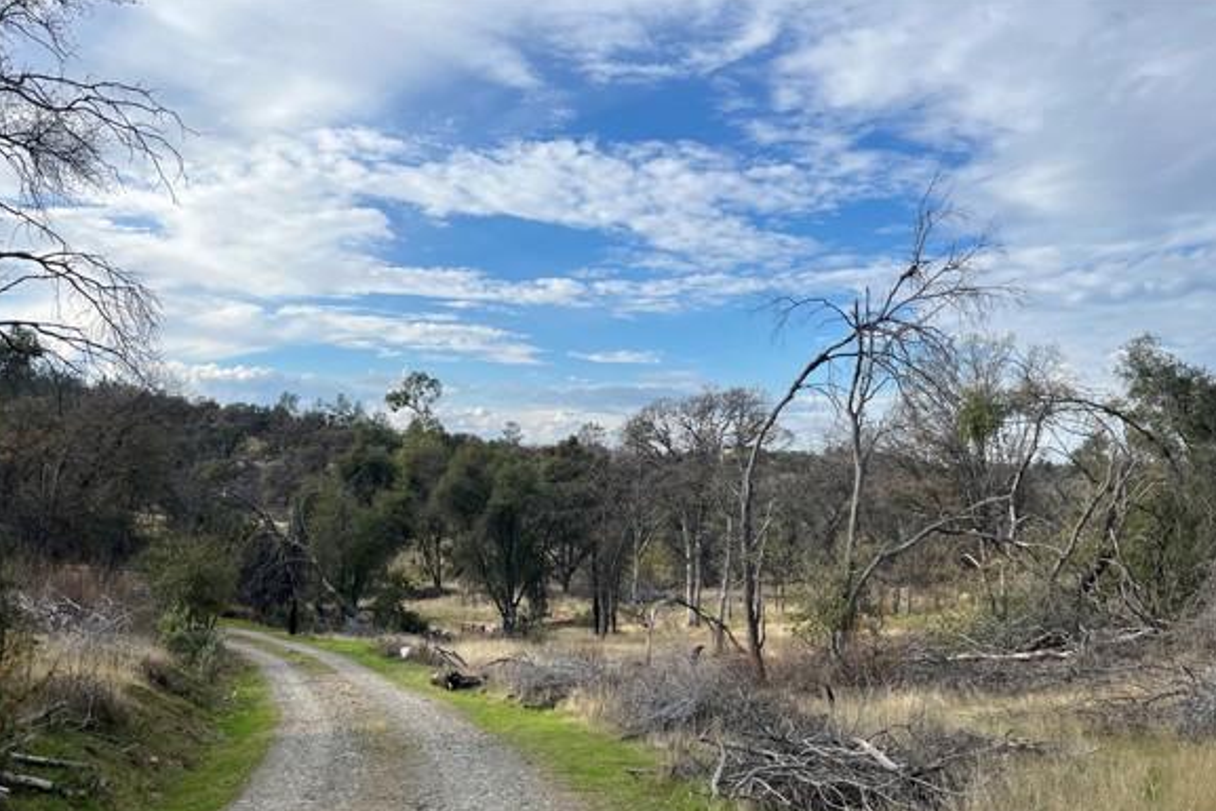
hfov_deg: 61.9
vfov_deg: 43.4
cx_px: 588
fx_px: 1014
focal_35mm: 30
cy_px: 497
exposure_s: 1/2899
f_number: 1.6
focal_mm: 5.1
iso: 50
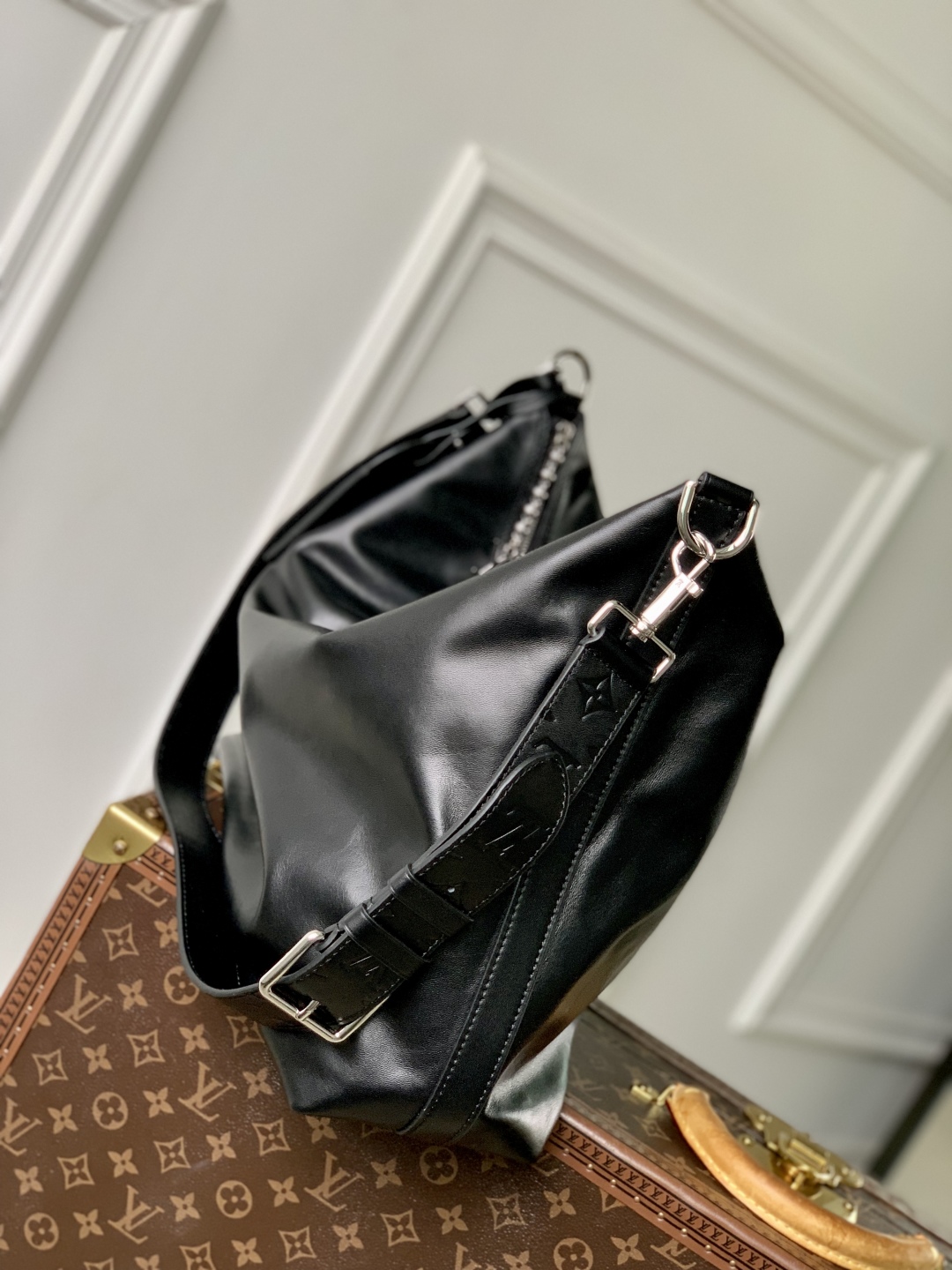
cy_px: 635
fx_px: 1907
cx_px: 476
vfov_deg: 36.8
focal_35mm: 52
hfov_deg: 28.0
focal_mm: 6
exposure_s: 1/122
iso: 100
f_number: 2.4
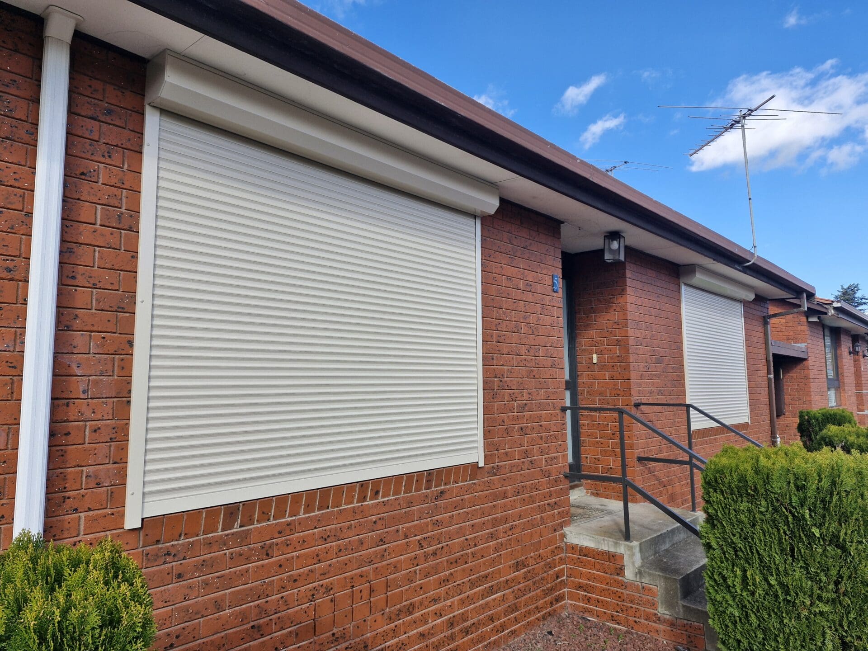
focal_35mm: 23
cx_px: 434
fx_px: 577
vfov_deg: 58.9
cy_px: 326
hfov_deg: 73.9
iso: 50
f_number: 1.8
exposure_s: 1/848
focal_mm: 5.54
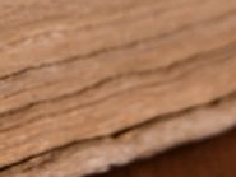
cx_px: 55
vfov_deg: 5.1
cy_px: -173
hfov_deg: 7.0
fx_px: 1937
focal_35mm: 284
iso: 1000
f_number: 4
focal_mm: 26
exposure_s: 1/125
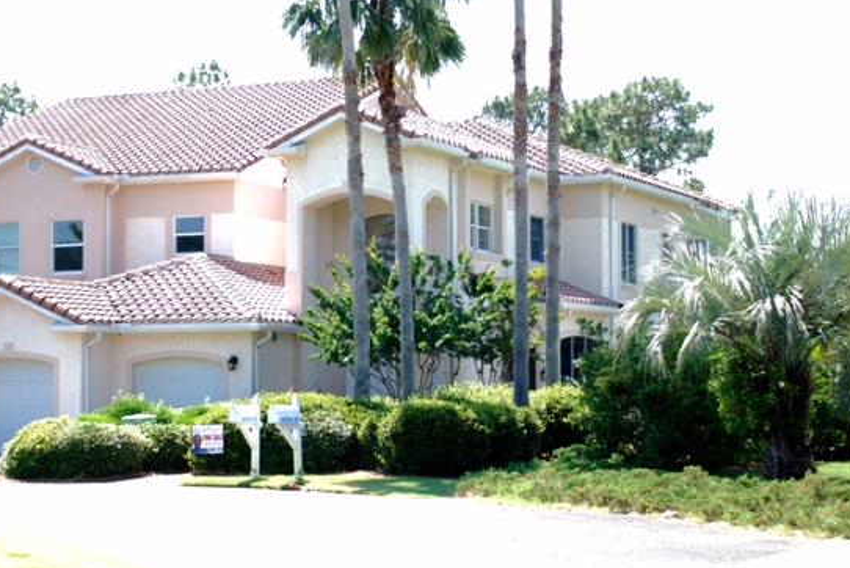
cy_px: 282
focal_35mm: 78
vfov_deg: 17.5
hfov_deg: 25.9
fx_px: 1843
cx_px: 358
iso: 200
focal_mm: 44
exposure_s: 1/200
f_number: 10
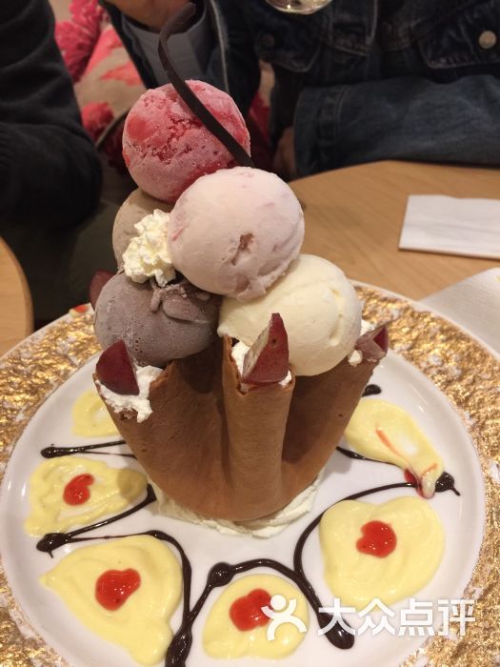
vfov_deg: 61.7
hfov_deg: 48.2
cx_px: 250
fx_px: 559
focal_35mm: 29
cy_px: 334
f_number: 2.2
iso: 40
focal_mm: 4.15
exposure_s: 1/15
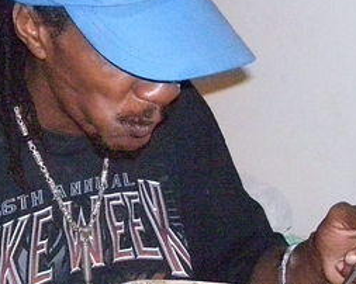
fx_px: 937
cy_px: 148
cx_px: 173
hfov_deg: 21.5
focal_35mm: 89
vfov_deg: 17.2
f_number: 2.7
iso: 1250
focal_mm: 6
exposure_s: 1/60
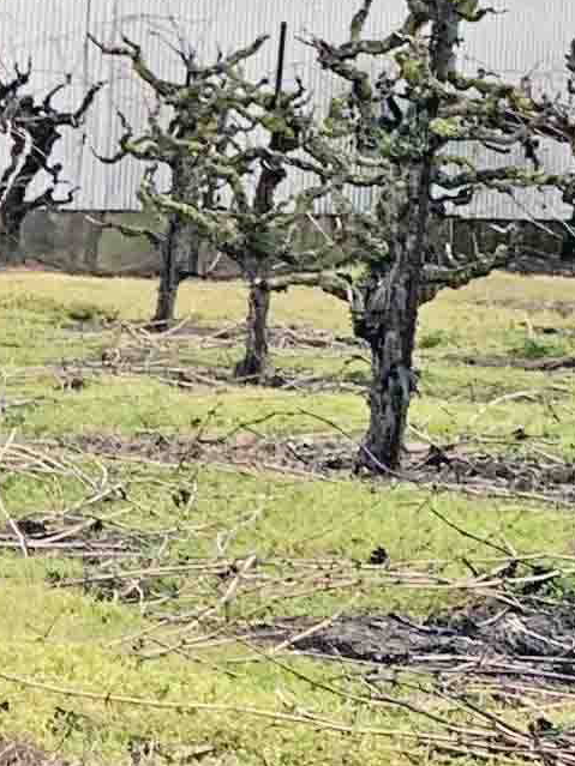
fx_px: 3633
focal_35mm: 164
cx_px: -1041
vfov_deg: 12.0
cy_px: 501
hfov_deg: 8.0
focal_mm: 4.25
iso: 25
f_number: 1.8
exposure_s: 1/122
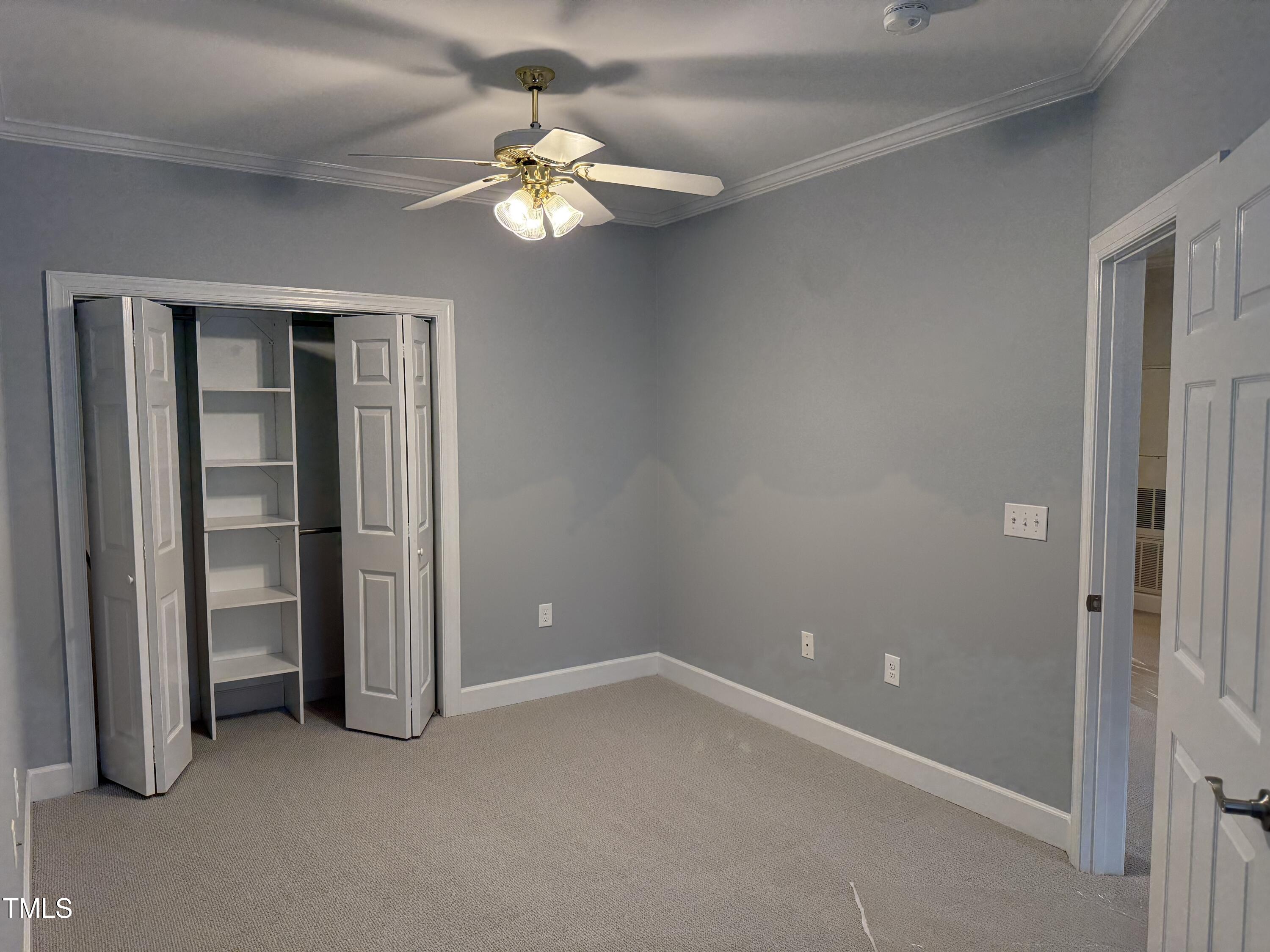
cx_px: 635
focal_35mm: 24
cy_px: 476
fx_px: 881
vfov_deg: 56.8
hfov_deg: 71.6
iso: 320
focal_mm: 6.76
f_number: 1.78
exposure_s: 1/120
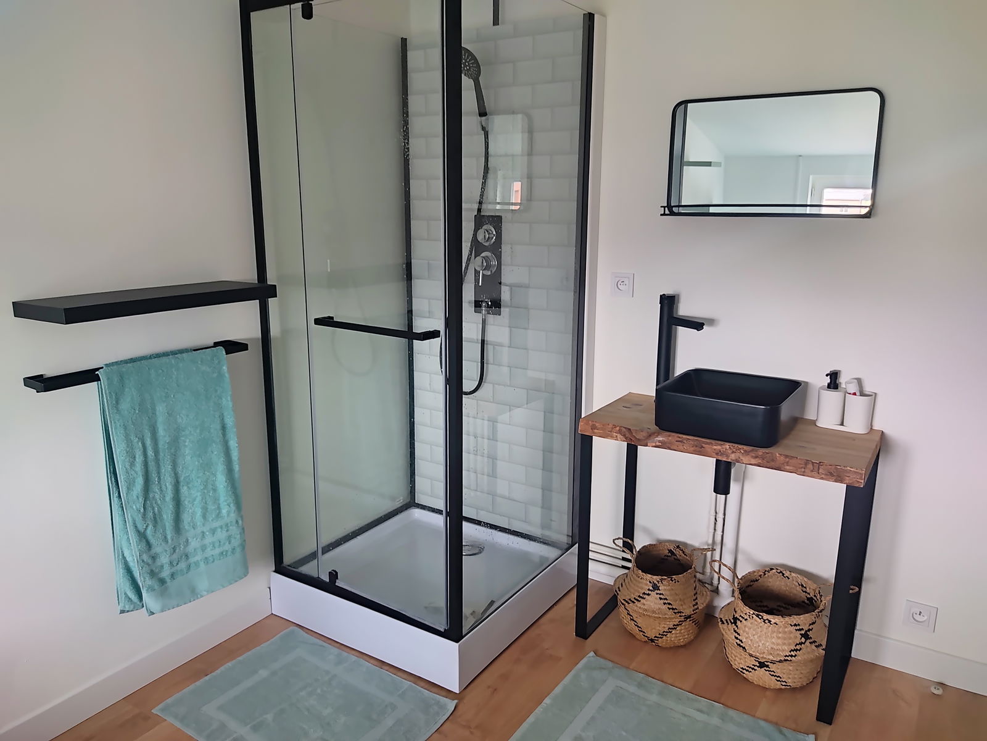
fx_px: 741
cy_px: 370
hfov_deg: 67.3
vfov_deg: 53.1
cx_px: 494
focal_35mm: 26
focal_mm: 4.74
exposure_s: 1/33
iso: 941
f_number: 1.79
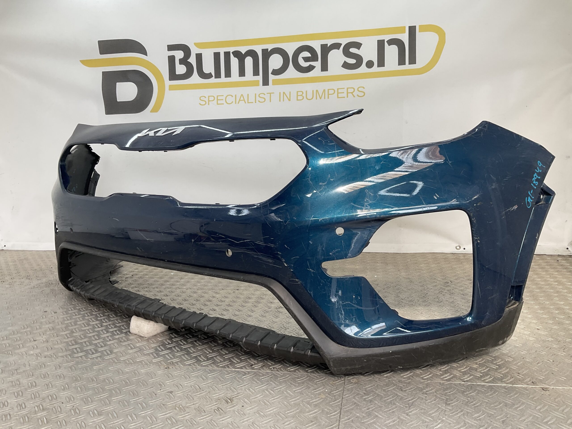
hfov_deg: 61.7
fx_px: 479
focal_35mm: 29
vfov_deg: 48.2
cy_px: 214
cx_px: 286
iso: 16
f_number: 1.8
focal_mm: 3
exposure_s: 1/149
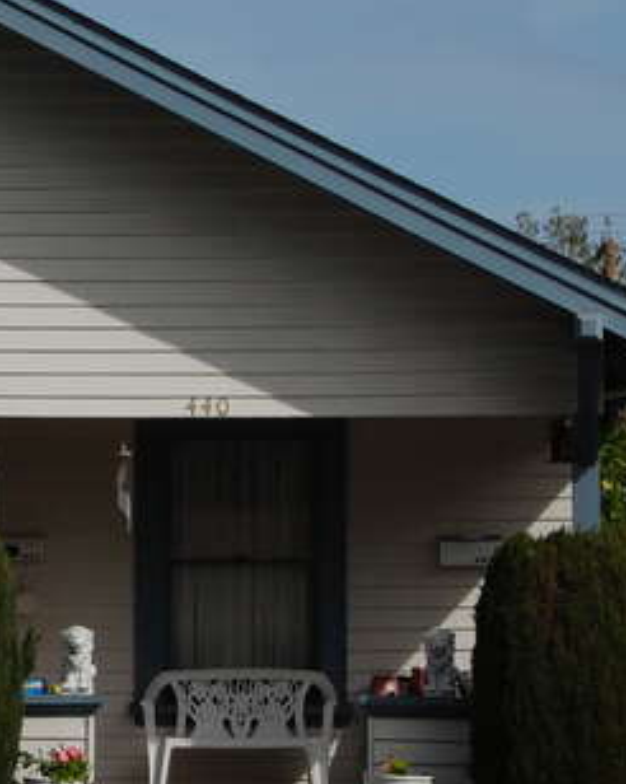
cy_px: 384
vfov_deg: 9.6
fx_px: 4665
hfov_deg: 7.6
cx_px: -135
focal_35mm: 201
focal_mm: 55
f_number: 16
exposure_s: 1/200
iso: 200
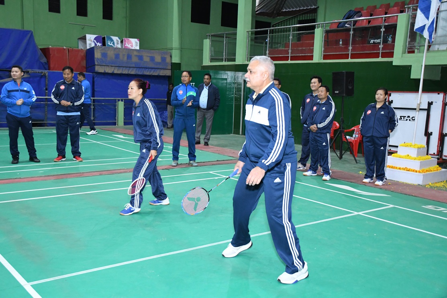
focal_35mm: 39
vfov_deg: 34.2
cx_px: 224
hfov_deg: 49.6
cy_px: 149
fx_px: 484
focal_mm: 26
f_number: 4.5
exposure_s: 1/250
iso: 4000
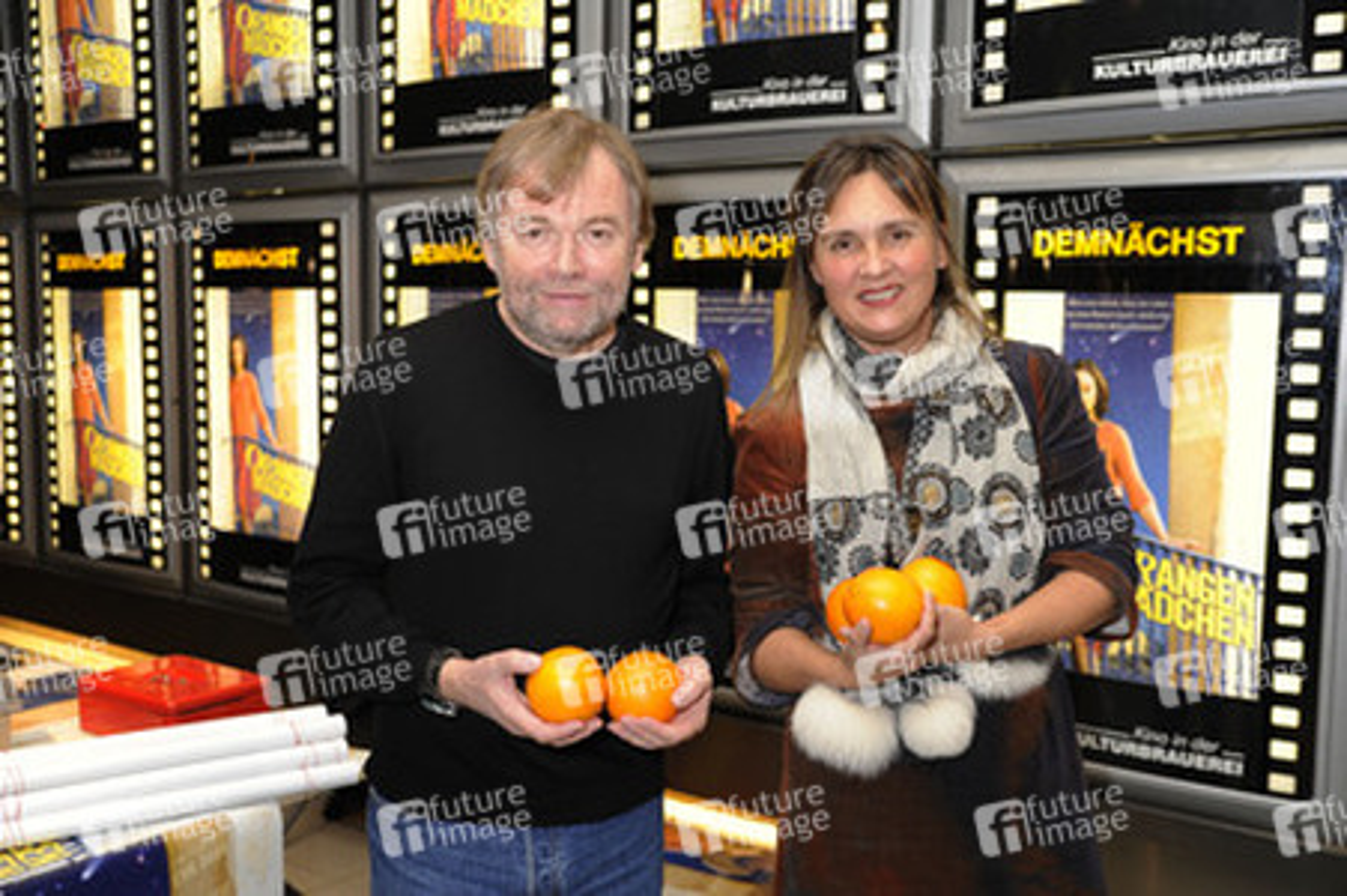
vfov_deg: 33.4
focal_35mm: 40
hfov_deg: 48.5
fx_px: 1496
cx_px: 674
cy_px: 448
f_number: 3.5
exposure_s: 1/100
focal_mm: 40
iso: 800
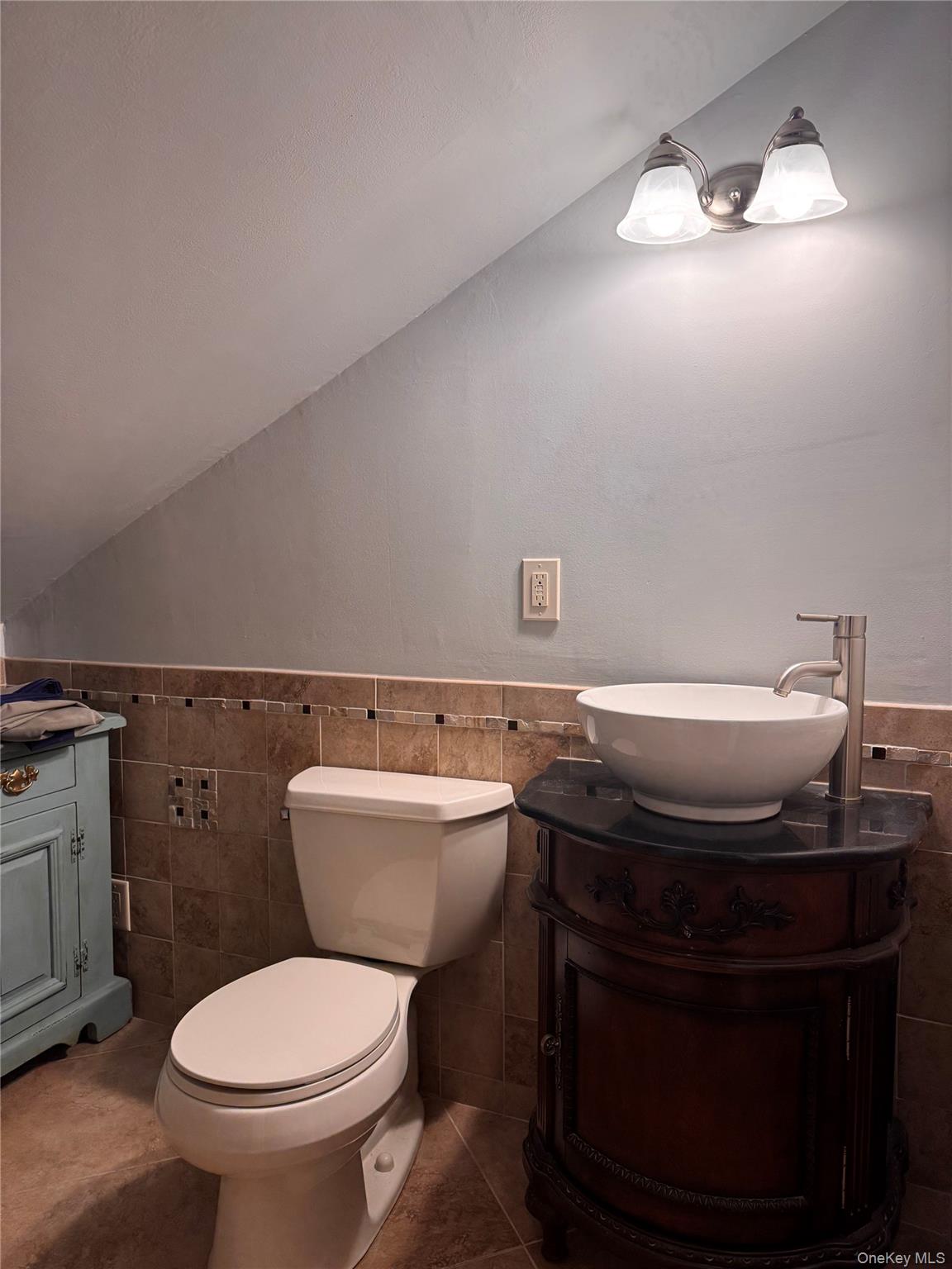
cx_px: 476
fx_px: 880
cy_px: 634
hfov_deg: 56.8
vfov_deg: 71.6
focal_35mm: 24
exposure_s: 1/120
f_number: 1.78
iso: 160
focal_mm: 6.76
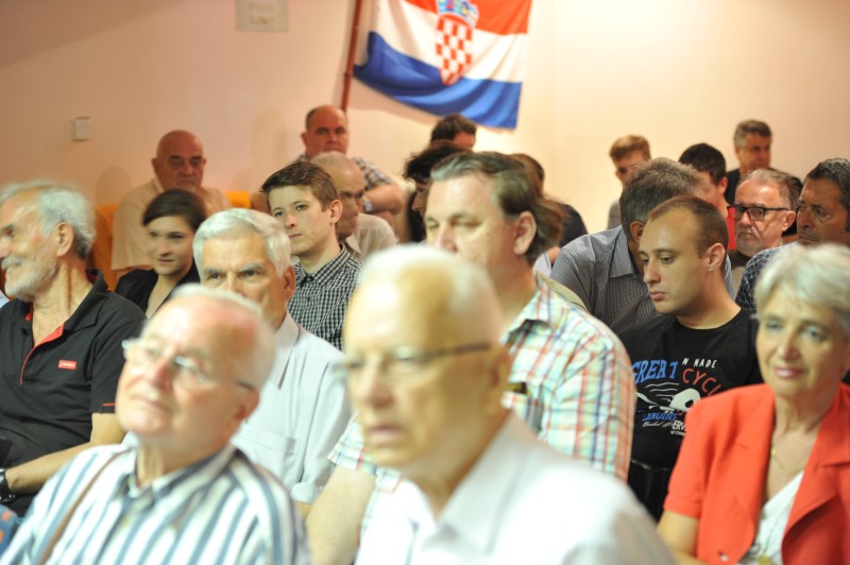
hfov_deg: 28.9
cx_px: 425
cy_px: 282
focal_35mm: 70
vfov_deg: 19.4
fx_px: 1651
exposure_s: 1/6
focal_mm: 70
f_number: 2.8
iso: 640
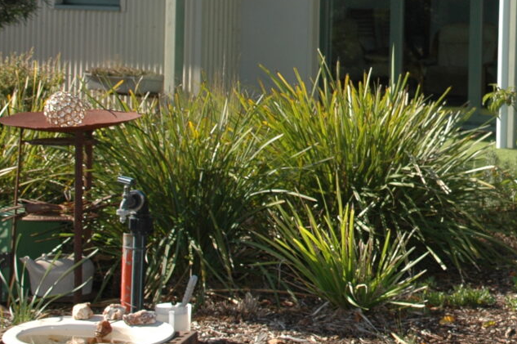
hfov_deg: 17.8
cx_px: 605
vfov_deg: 12.3
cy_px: 10
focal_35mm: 110
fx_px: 1581
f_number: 6.3
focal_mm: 31
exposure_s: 1/500
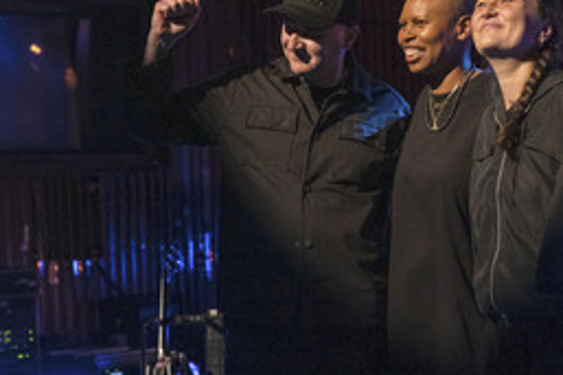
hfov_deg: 23.5
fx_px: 1344
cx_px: 393
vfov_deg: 15.8
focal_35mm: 86
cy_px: 232
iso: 2000
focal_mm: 49
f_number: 4
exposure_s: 1/250
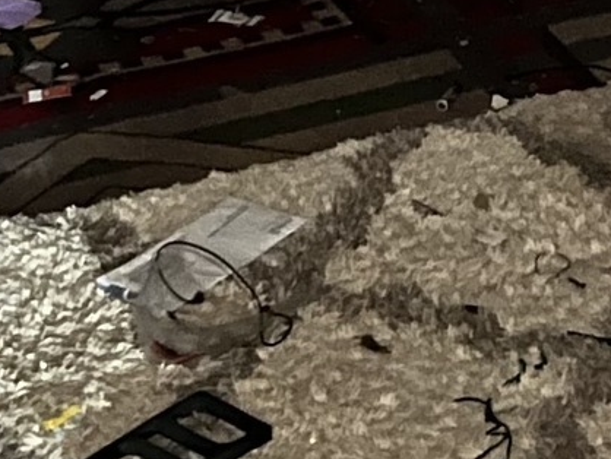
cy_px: -835
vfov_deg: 7.1
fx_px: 3373
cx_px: 683
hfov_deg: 10.2
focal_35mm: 191
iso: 800
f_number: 1.6
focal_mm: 5.1
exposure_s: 1/5
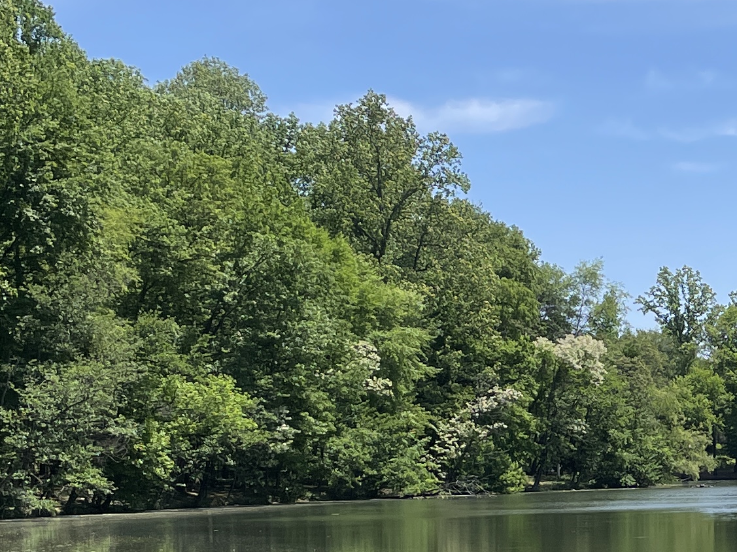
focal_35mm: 93
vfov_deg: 15.6
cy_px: 528
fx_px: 1980
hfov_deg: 20.0
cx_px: 848
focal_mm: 4.2
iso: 32
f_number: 1.6
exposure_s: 1/3401
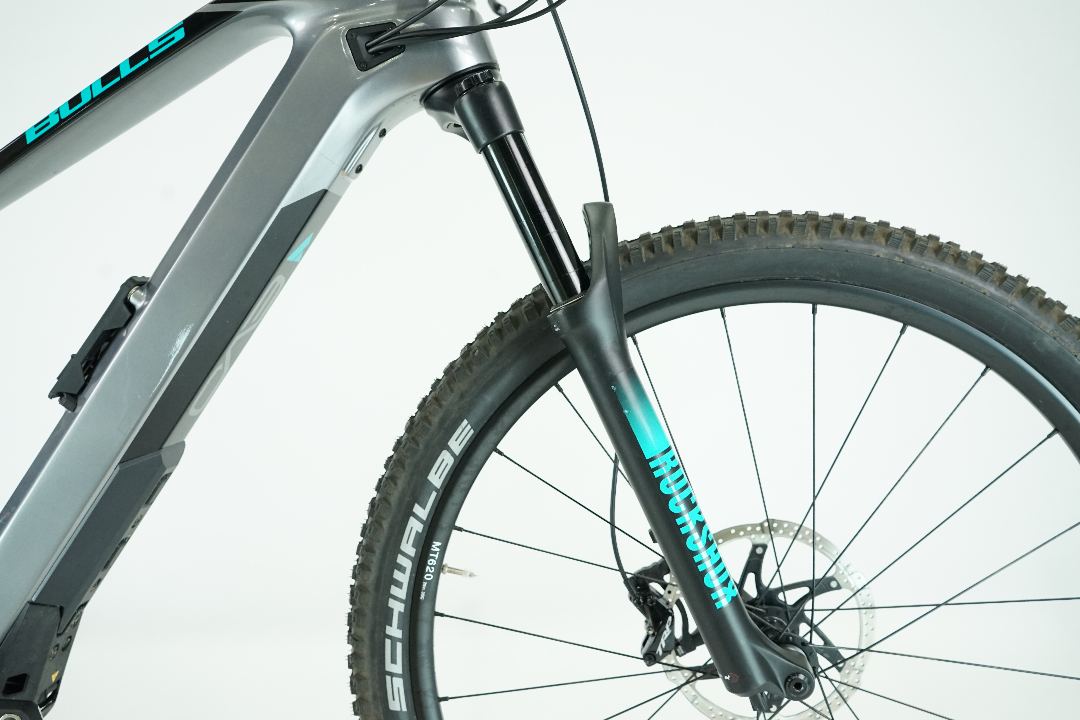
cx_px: 540
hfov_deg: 63.7
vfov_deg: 45.0
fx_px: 870
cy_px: 360
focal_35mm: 29
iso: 2500
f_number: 5.6
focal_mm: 29
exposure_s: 1/200
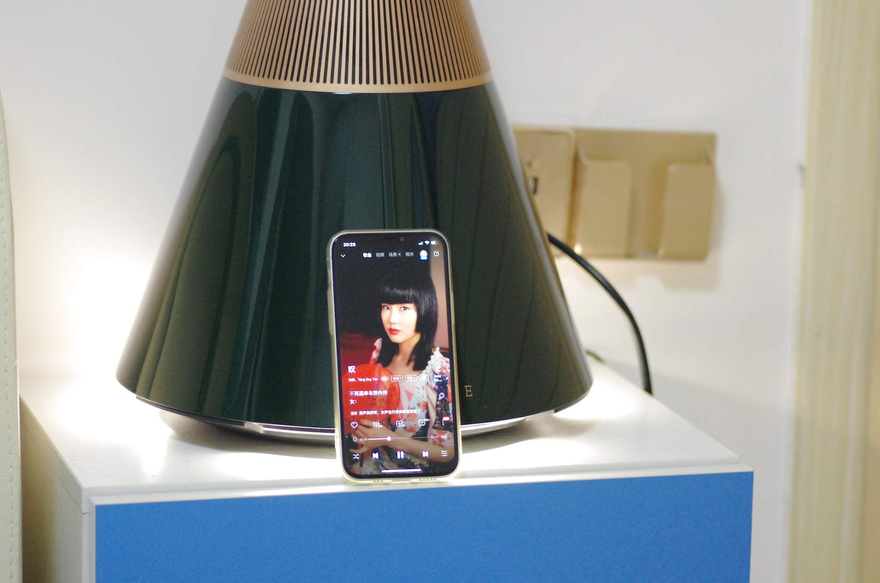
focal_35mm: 135
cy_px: 292
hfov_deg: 15.2
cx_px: 440
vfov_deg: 10.1
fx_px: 3293
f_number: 2.8
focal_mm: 90
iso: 3200
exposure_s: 1/100
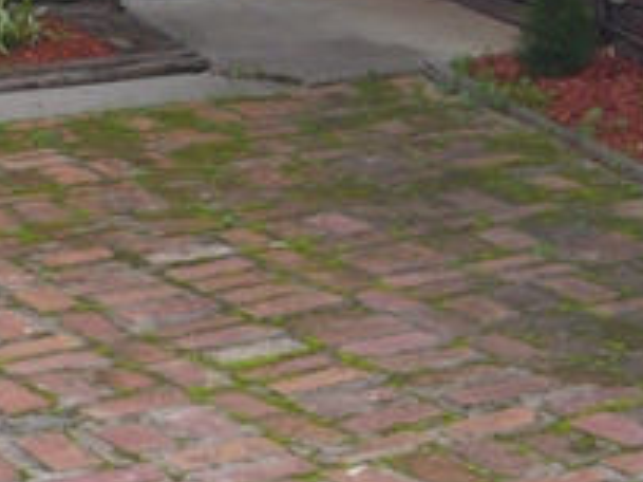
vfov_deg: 10.4
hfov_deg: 14.1
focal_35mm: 138
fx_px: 2562
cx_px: 595
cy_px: -209
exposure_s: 1/200
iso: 100
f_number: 2.8
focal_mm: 5.8
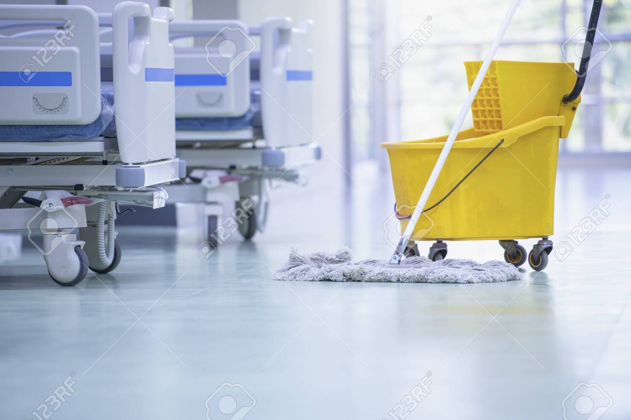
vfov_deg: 6.9
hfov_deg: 10.3
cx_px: 316
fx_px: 3504
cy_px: 210
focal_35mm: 200
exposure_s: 1/200
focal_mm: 200
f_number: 3.2
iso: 400
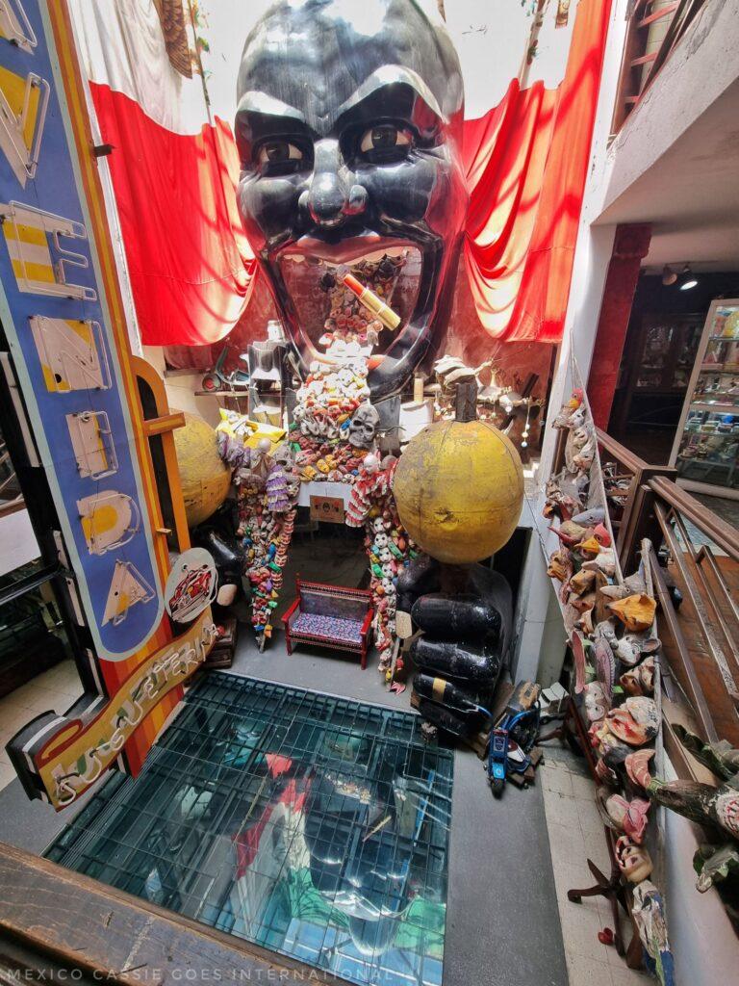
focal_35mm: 13
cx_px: 370
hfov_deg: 89.9
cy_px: 493
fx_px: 370
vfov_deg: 106.2
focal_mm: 2.2
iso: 64
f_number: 2.2
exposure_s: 1/100
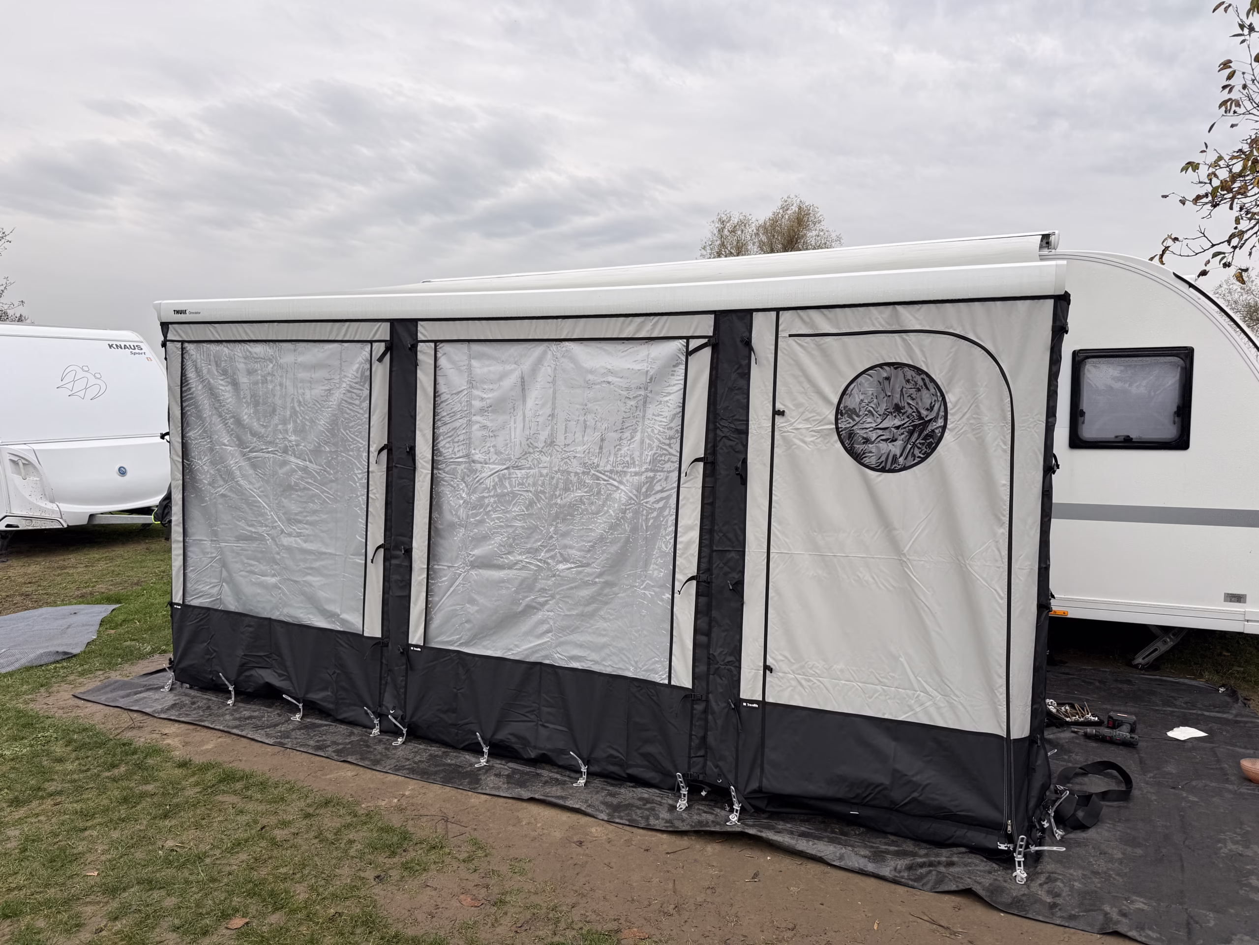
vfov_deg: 56.8
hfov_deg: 71.6
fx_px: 873
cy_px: 472
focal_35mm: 24
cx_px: 630
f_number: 1.78
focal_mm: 6.76
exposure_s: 1/580
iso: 80
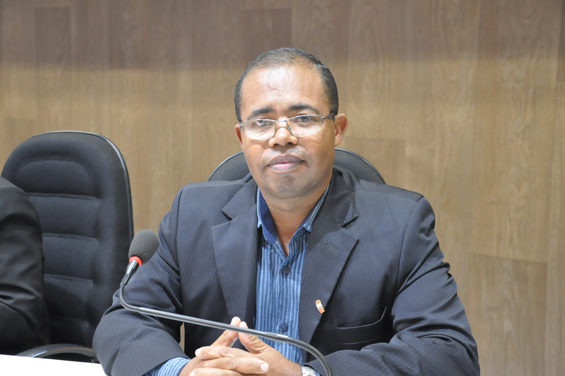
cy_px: 188
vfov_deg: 22.6
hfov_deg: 33.4
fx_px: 941
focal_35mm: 60
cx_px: 282
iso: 2000
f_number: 4.5
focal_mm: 40
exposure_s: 1/40
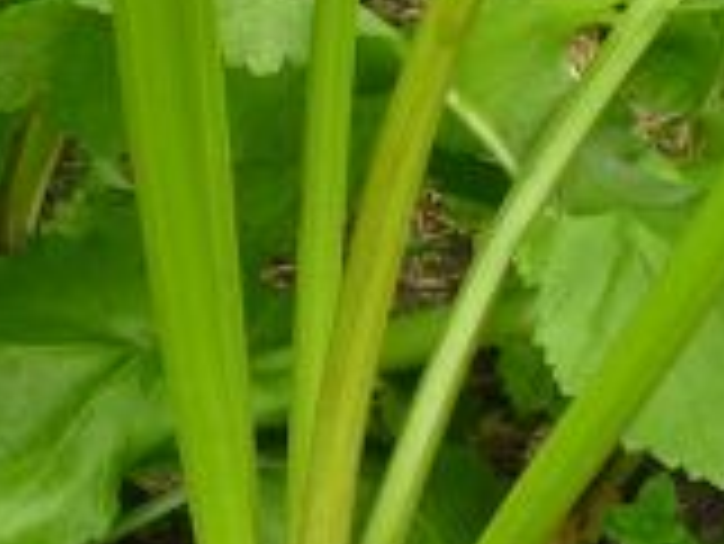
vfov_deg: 10.3
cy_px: 40
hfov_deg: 13.8
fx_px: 2993
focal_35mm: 143
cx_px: 387
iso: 100
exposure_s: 1/50
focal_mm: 6
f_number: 2.8
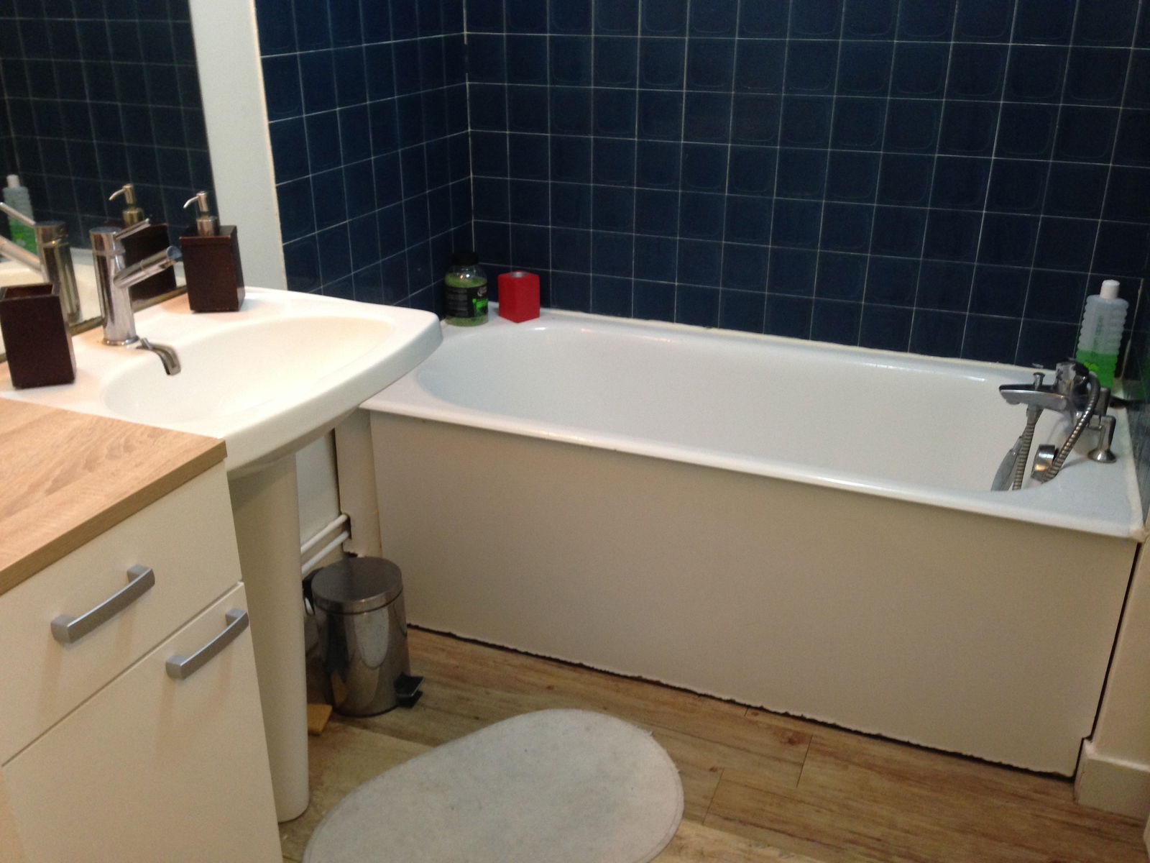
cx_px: 575
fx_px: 1096
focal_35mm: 33
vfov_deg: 42.9
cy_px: 432
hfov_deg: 55.4
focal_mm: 4.12
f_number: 2.4
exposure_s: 1/20
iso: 160
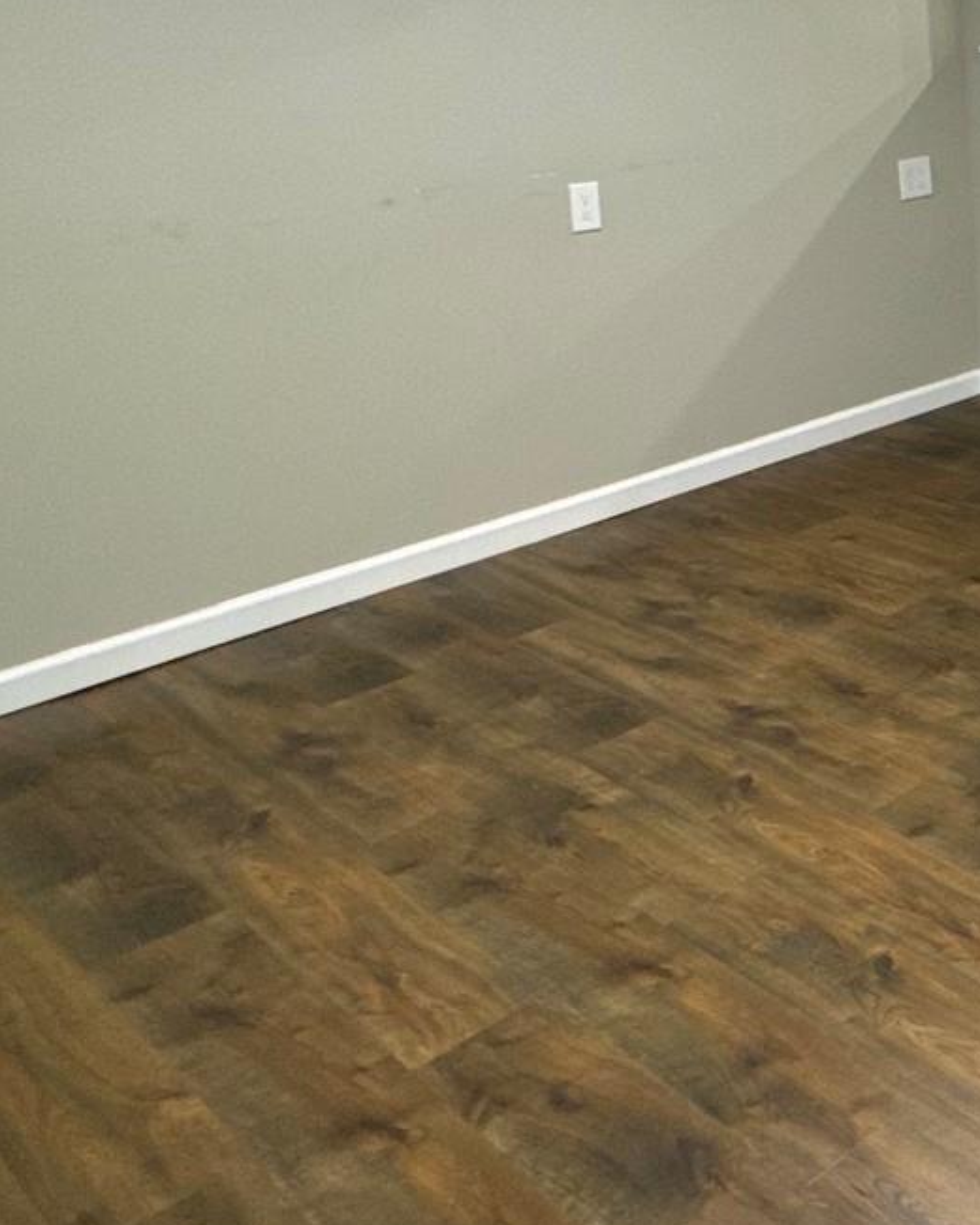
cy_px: 286
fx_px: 1559
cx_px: 1230
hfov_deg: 29.2
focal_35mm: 43
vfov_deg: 41.5
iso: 200
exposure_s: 1/60
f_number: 2.2
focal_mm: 2.22
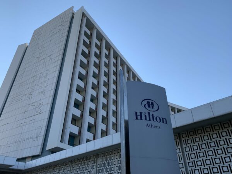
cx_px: 116
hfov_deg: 67.3
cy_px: 87
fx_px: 174
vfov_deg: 53.1
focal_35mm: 26
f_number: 1.8
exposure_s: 1/1513
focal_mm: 4.25
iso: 25
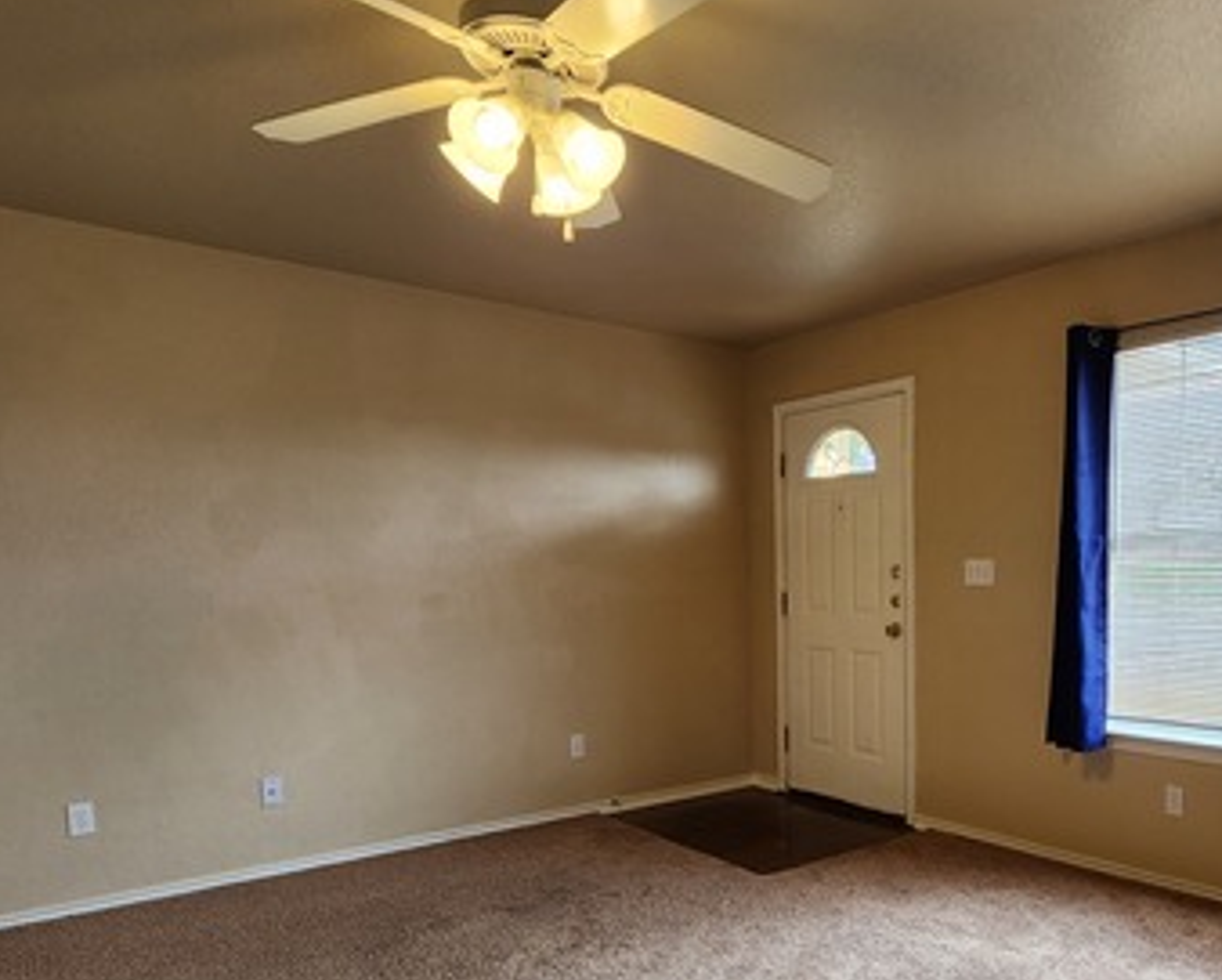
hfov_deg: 67.4
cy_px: 651
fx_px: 869
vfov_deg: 57.6
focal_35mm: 24
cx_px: 857
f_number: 2.2
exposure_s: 1/60
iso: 100
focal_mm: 2.2
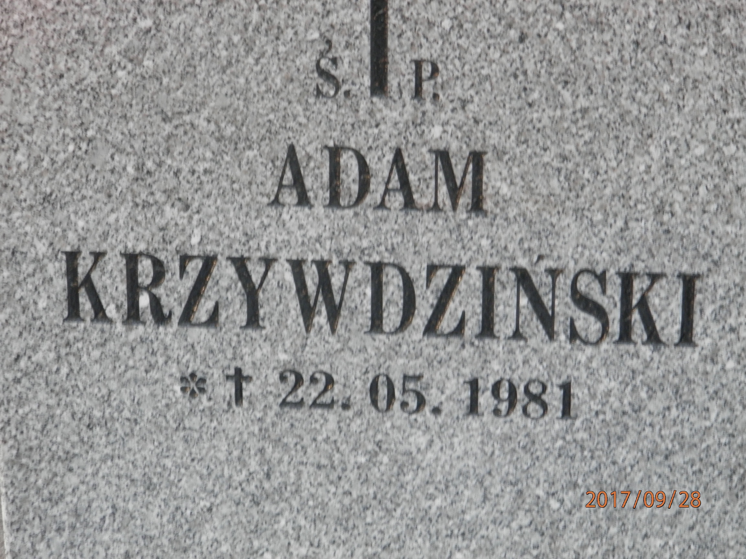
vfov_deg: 11.2
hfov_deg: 14.9
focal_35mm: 132
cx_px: 373
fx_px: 2845
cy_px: 280
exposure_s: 1/4
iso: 200
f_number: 4.7
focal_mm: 23.6
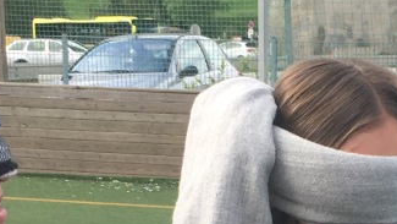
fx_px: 1432
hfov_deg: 15.5
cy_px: 355
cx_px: 387
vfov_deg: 8.7
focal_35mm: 136
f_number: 2.2
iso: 25
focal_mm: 4.15
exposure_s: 1/348
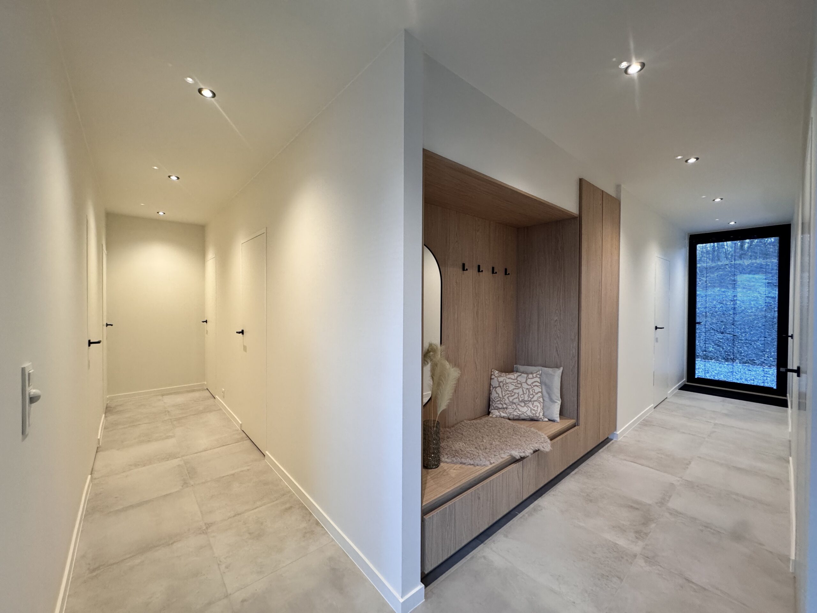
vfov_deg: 85.7
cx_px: 408
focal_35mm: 14
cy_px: 306
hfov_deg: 102.1
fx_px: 330
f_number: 2.2
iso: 320
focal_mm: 2.22
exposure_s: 1/100
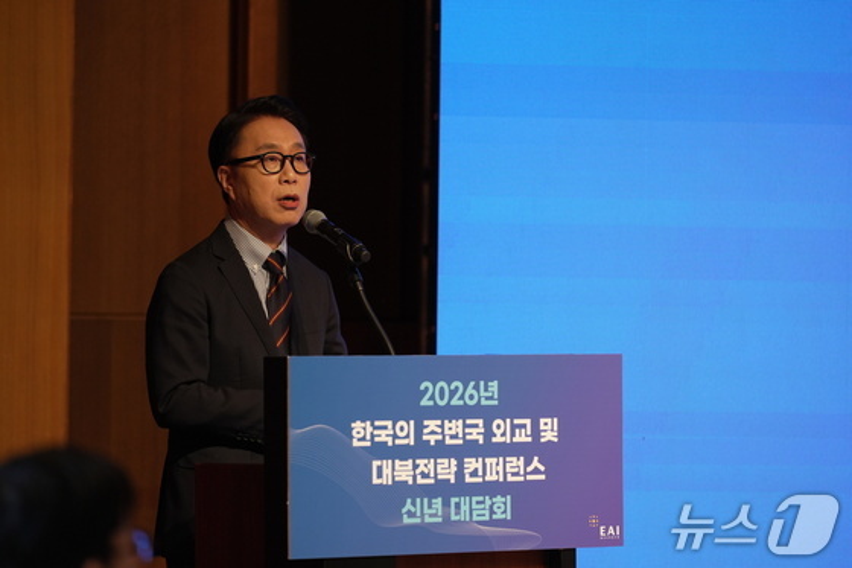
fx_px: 4732
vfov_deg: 6.9
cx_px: 426
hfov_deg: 10.3
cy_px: 284
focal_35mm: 200
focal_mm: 200
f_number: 3.2
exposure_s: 1/200
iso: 1600
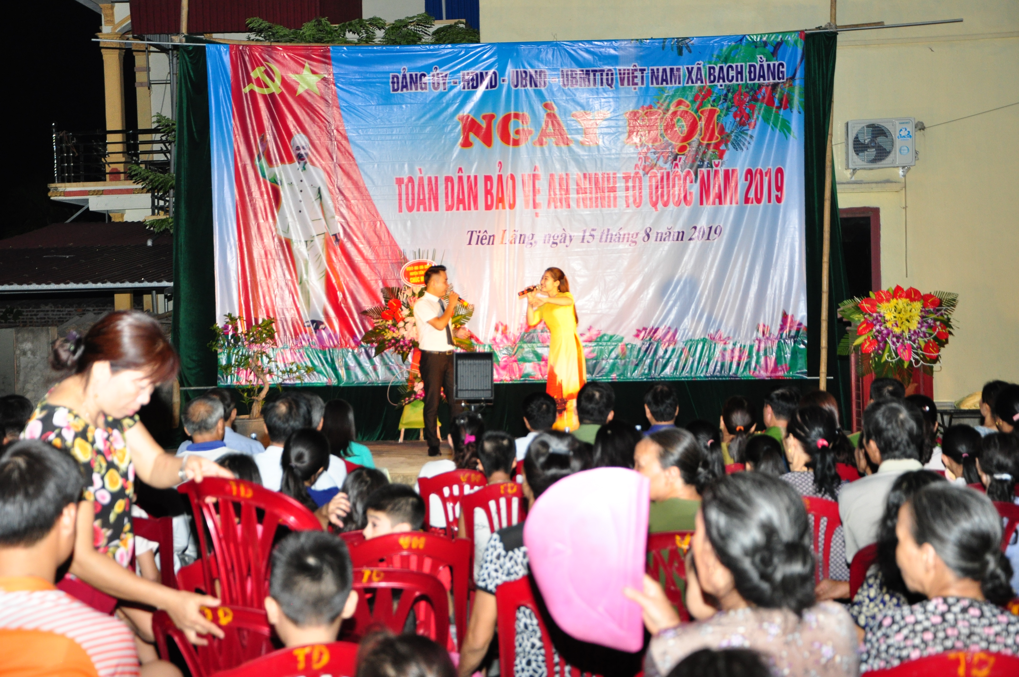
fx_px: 1908
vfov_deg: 20.1
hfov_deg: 29.9
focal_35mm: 68
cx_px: 510
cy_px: 338
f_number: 5
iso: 800
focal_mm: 45
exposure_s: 1/80
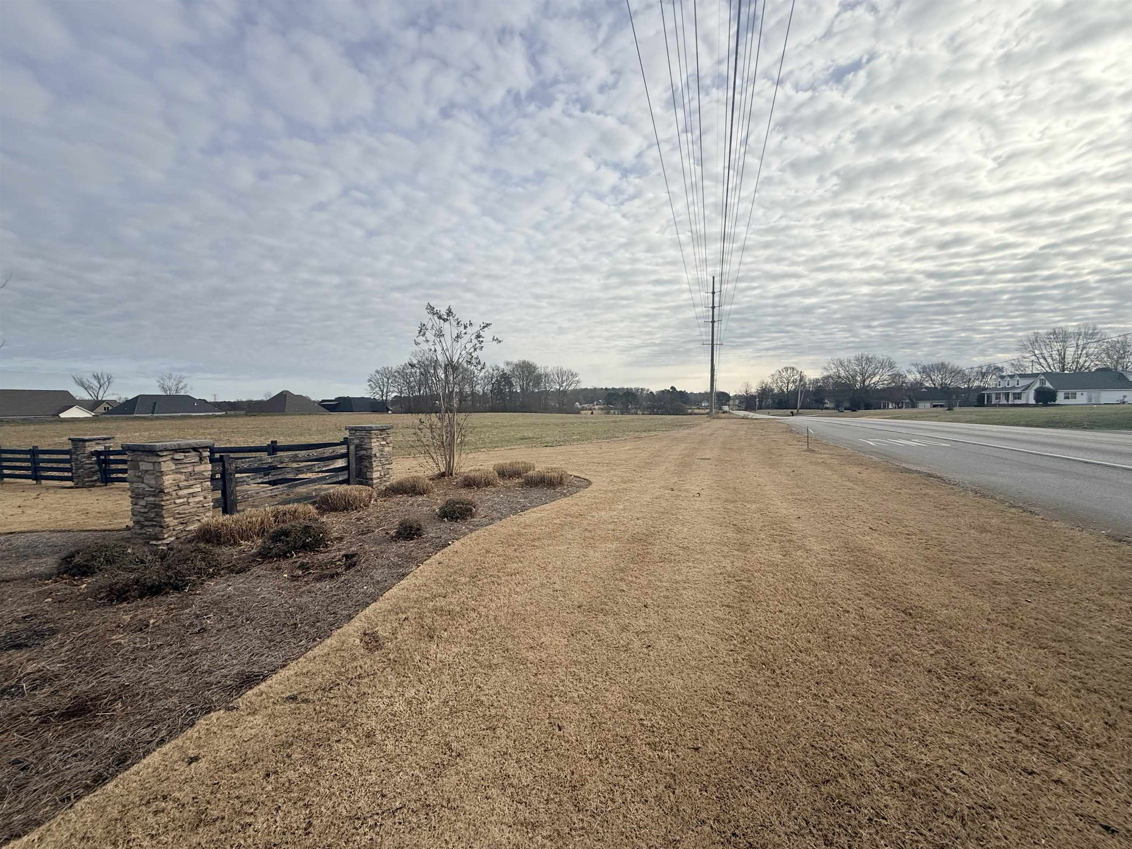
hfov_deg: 102.1
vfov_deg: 85.7
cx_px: 566
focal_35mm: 14
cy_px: 424
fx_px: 458
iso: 50
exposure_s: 1/2506
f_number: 2.2
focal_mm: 2.22
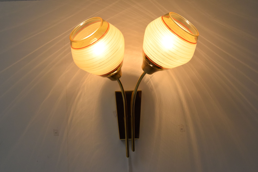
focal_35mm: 39
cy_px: 86
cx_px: 129
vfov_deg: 34.3
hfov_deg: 49.5
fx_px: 280
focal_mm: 26
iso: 1600
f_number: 9
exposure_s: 1/320
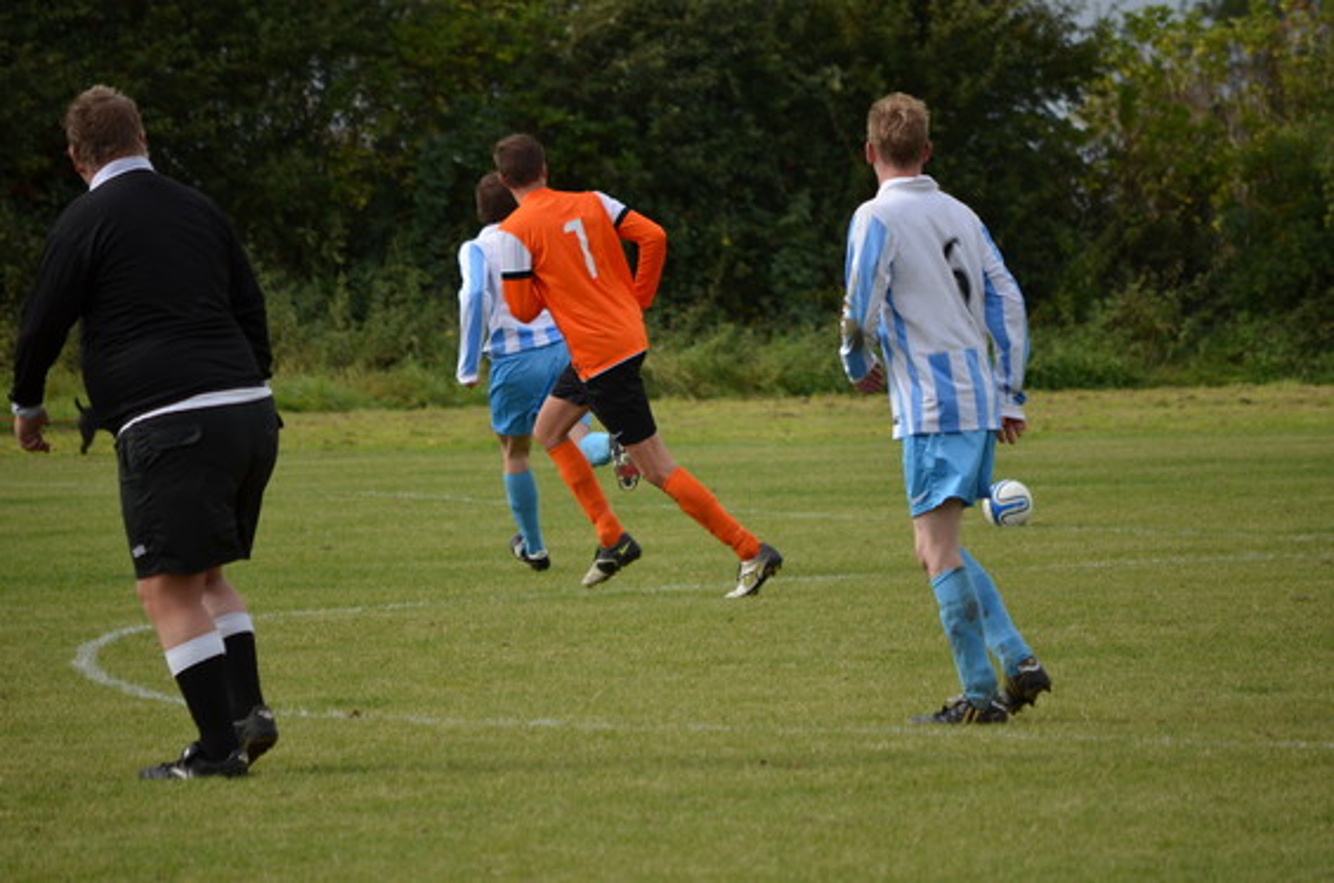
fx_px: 11092
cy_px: 442
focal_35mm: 300
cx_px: 667
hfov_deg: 6.9
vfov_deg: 4.6
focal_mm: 200
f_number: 5.6
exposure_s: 1/500
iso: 100
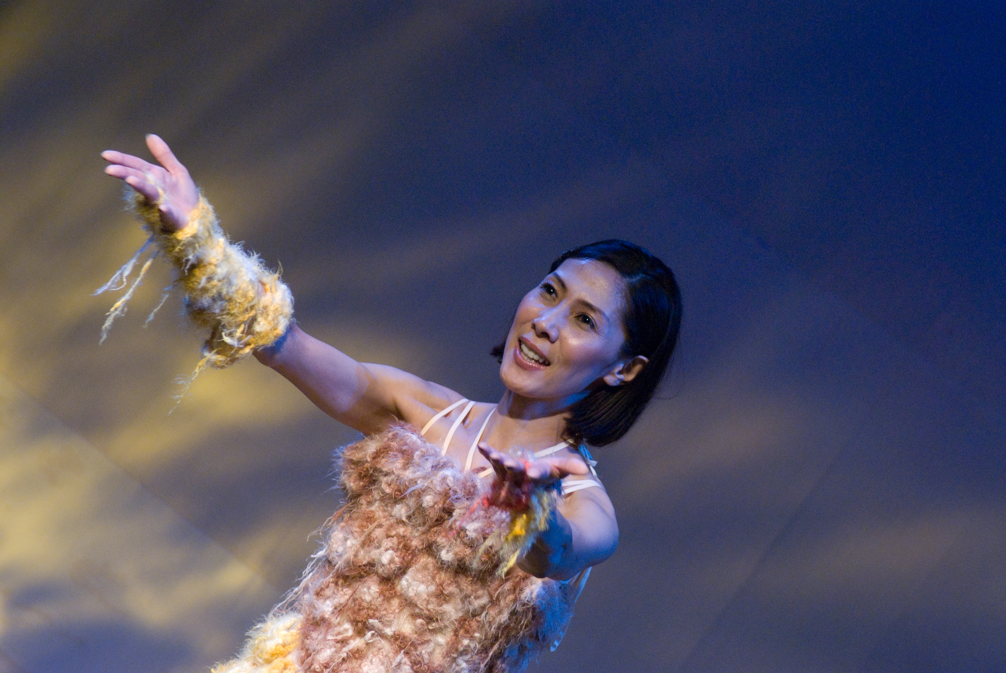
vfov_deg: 5.9
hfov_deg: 8.8
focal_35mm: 232
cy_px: 336
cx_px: 503
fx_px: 6505
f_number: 5.6
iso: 1600
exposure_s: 1/60
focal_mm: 155
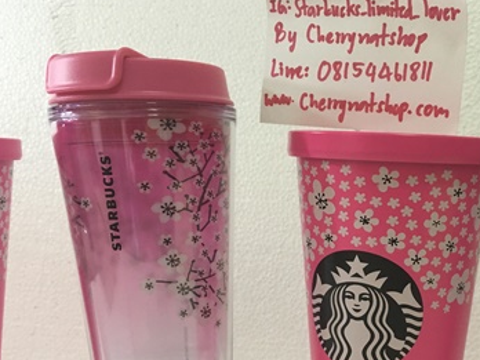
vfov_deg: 28.5
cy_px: 284
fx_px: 693
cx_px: 382
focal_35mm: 50
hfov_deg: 36.9
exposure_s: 1/33
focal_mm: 4.15
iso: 160
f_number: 2.2
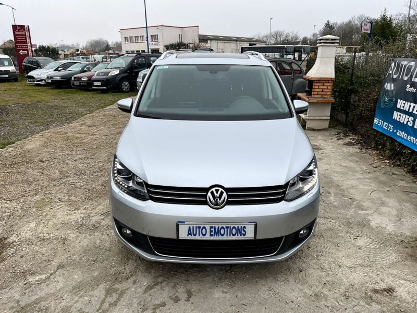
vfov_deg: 53.1
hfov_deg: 67.3
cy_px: 156
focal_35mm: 26
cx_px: 208
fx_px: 313
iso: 50
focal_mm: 5.1
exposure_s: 1/761
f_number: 1.6
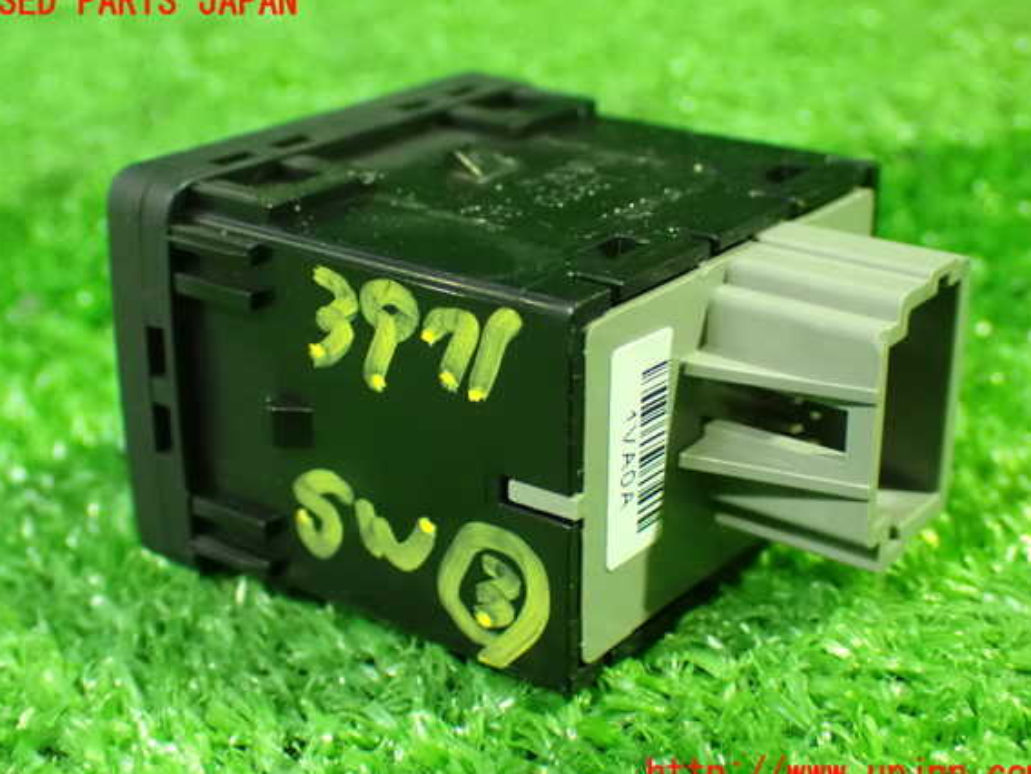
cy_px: 389
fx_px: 1698
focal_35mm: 57
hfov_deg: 33.8
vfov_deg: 25.7
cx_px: 512
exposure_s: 1/25
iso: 1600
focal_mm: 9.65
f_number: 3.3
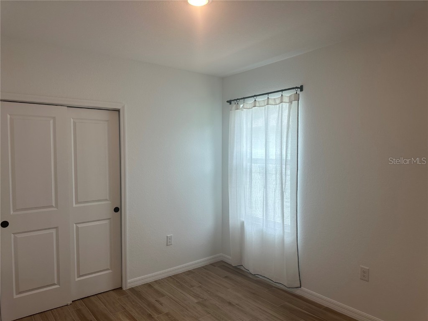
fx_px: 297
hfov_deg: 71.6
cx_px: 214
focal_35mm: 24
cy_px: 160
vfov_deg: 56.8
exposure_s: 1/219
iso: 64
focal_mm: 6.86
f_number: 1.78
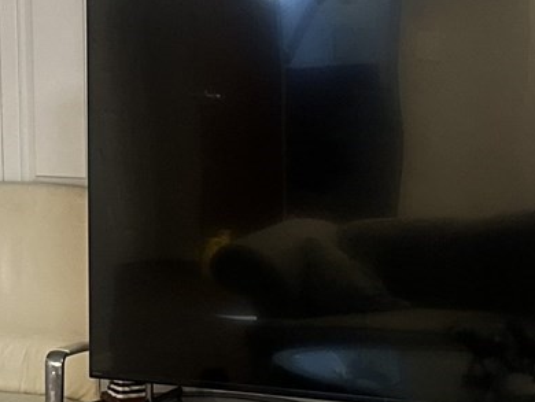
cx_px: 171
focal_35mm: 126
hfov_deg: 15.6
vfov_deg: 11.7
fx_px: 1949
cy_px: 368
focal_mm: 6.86
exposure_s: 1/60
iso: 800
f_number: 1.78
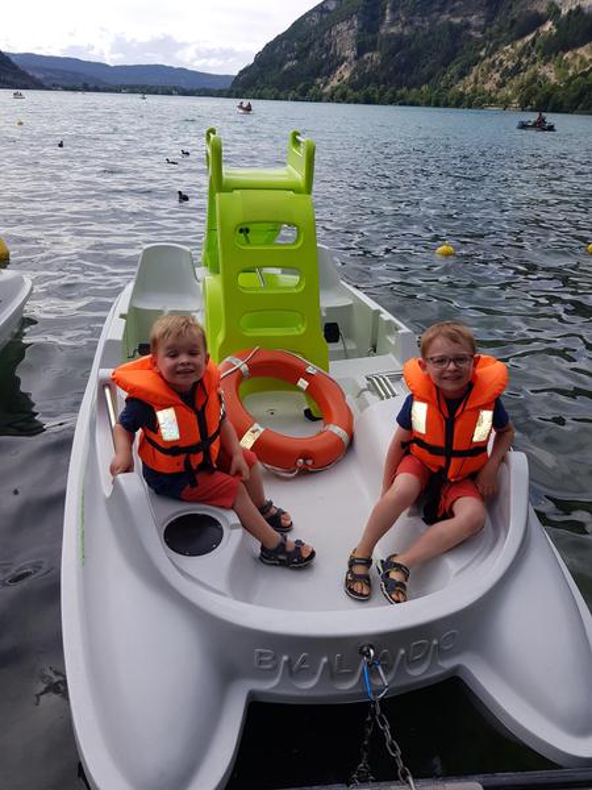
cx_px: 296
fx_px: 593
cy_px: 395
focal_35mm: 26
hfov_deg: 53.1
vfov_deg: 67.3
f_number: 1.7
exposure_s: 1/1368
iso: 40
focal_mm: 4.2
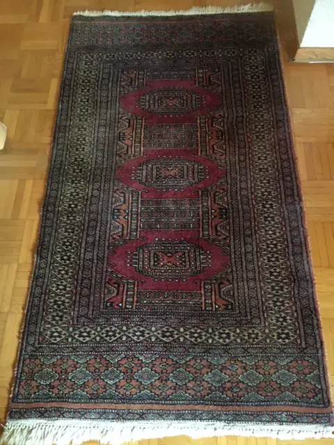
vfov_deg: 61.7
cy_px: 222
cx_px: 167
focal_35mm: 29
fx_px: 373
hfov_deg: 48.2
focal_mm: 4.15
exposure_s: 1/17
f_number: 2.2
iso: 400
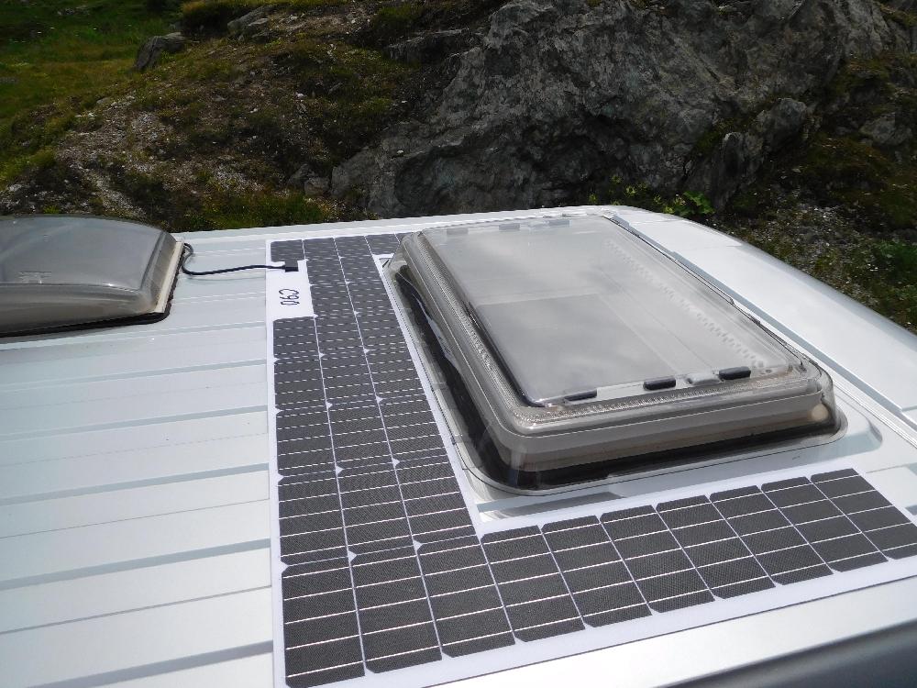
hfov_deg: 69.4
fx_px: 662
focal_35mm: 25
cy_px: 344
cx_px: 458
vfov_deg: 54.9
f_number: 6.8
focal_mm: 4.5
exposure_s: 1/400
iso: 125
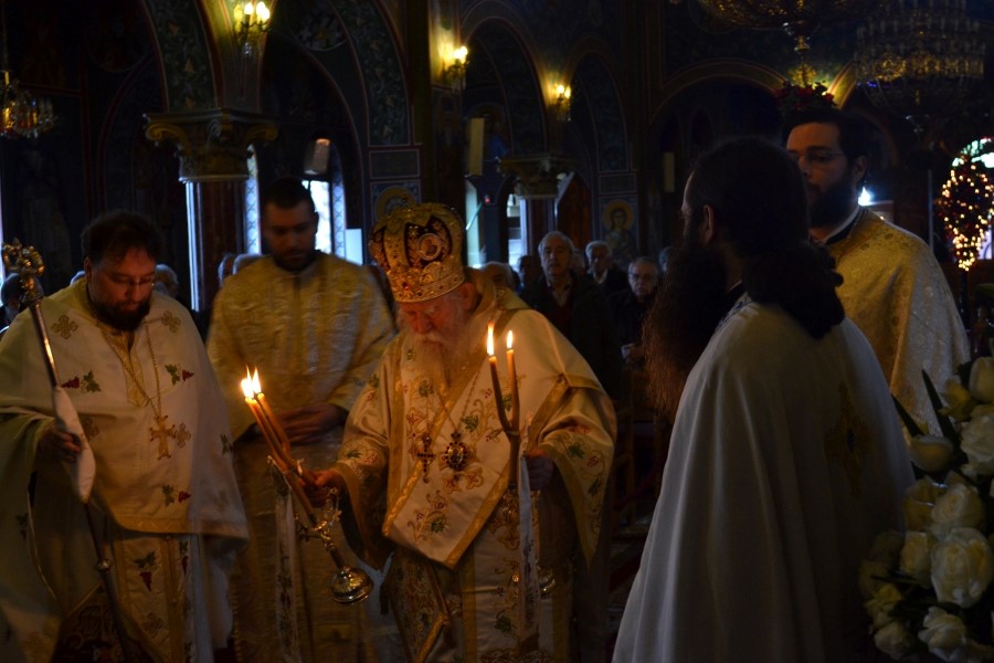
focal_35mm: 48
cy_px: 332
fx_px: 1325
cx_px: 497
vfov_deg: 28.1
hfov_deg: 41.1
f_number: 4.8
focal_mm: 32
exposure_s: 1/15
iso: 900
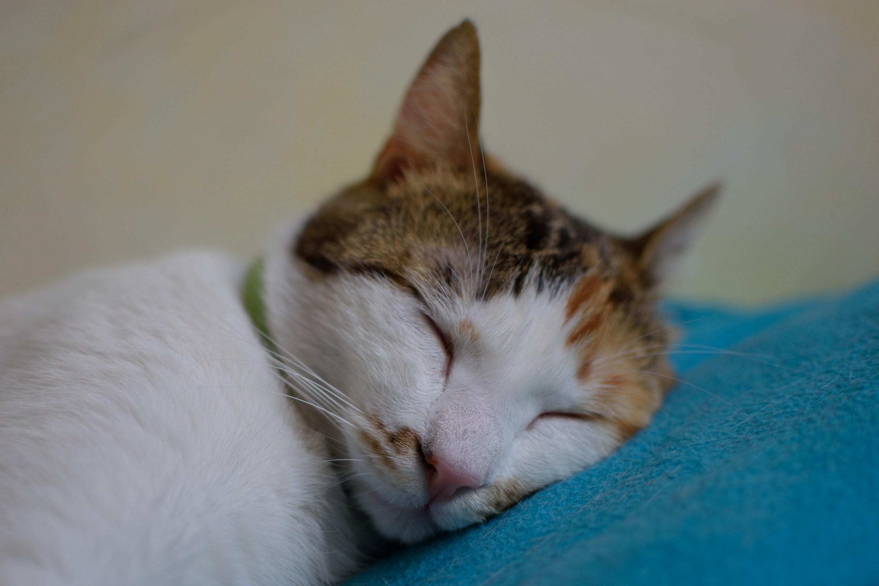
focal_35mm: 52
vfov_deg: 25.8
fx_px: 1282
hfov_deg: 37.9
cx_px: 440
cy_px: 293
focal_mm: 35
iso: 100
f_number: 1.8
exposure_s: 1/50
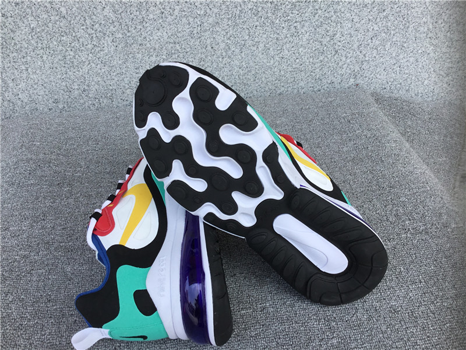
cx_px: 233
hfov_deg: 58.4
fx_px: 417
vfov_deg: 45.4
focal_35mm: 31
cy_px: 175
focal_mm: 3.3
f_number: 2.4
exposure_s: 1/445
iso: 25
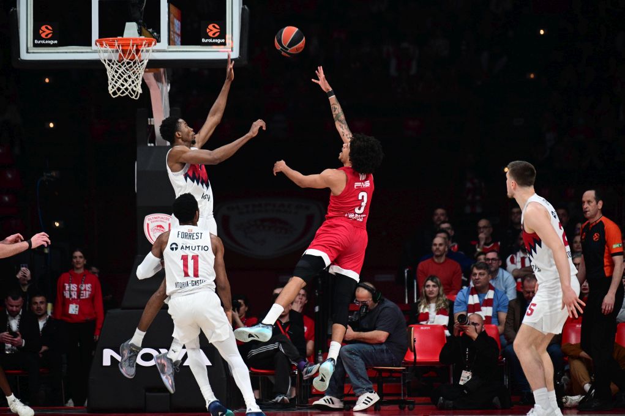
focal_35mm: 150
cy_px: 208
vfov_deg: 9.1
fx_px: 2603
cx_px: 312
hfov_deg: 13.7
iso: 1600
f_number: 2.8
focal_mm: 150
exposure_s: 1/1000
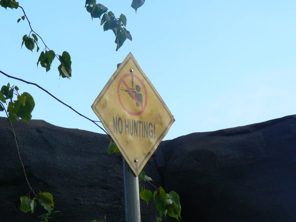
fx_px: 1556
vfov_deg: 8.2
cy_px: 111
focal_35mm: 182
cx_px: 148
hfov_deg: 10.9
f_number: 5.6
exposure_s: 1/250
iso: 80
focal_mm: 30.4
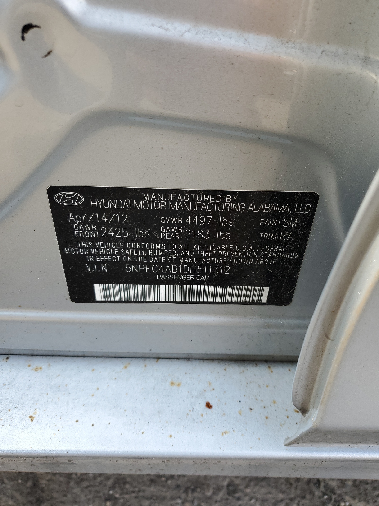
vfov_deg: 67.3
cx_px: 190
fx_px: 380
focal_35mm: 26
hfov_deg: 53.1
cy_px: 253
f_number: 1.5
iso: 50
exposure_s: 1/357
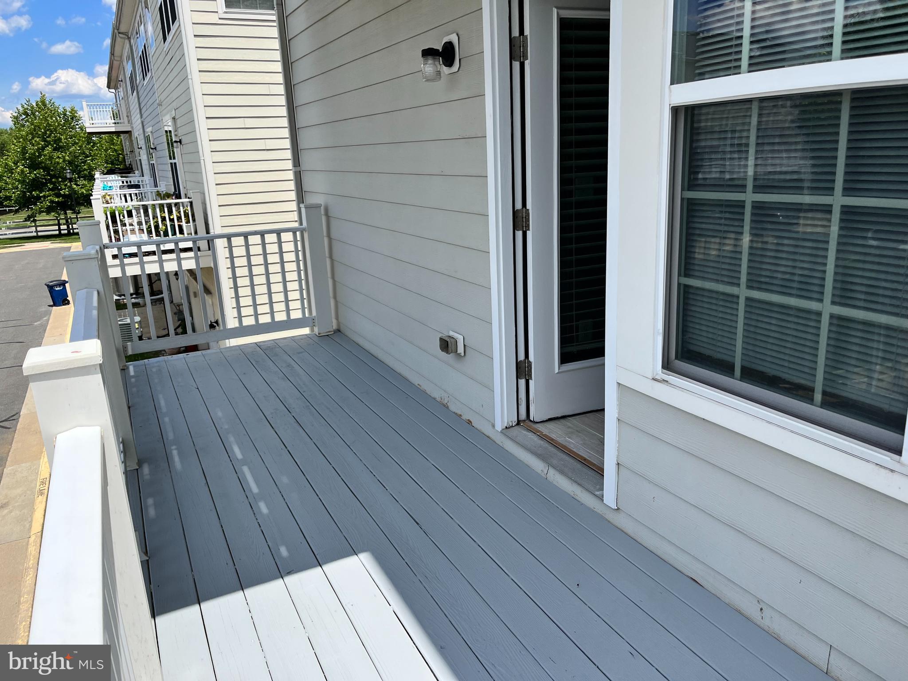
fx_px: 682
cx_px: 454
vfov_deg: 53.1
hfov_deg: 67.3
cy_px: 340
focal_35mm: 26
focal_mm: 5.1
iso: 50
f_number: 1.6
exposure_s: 1/3215
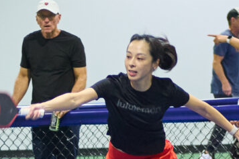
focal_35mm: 403
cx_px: -124
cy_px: 182
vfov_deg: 3.4
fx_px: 2674
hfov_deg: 5.1
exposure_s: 1/200
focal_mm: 56
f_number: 2.8
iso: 1250
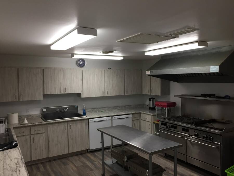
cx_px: 117
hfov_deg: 61.7
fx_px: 196
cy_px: 88
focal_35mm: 29
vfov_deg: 48.2
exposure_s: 1/30
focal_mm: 4.15
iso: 32
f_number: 2.2
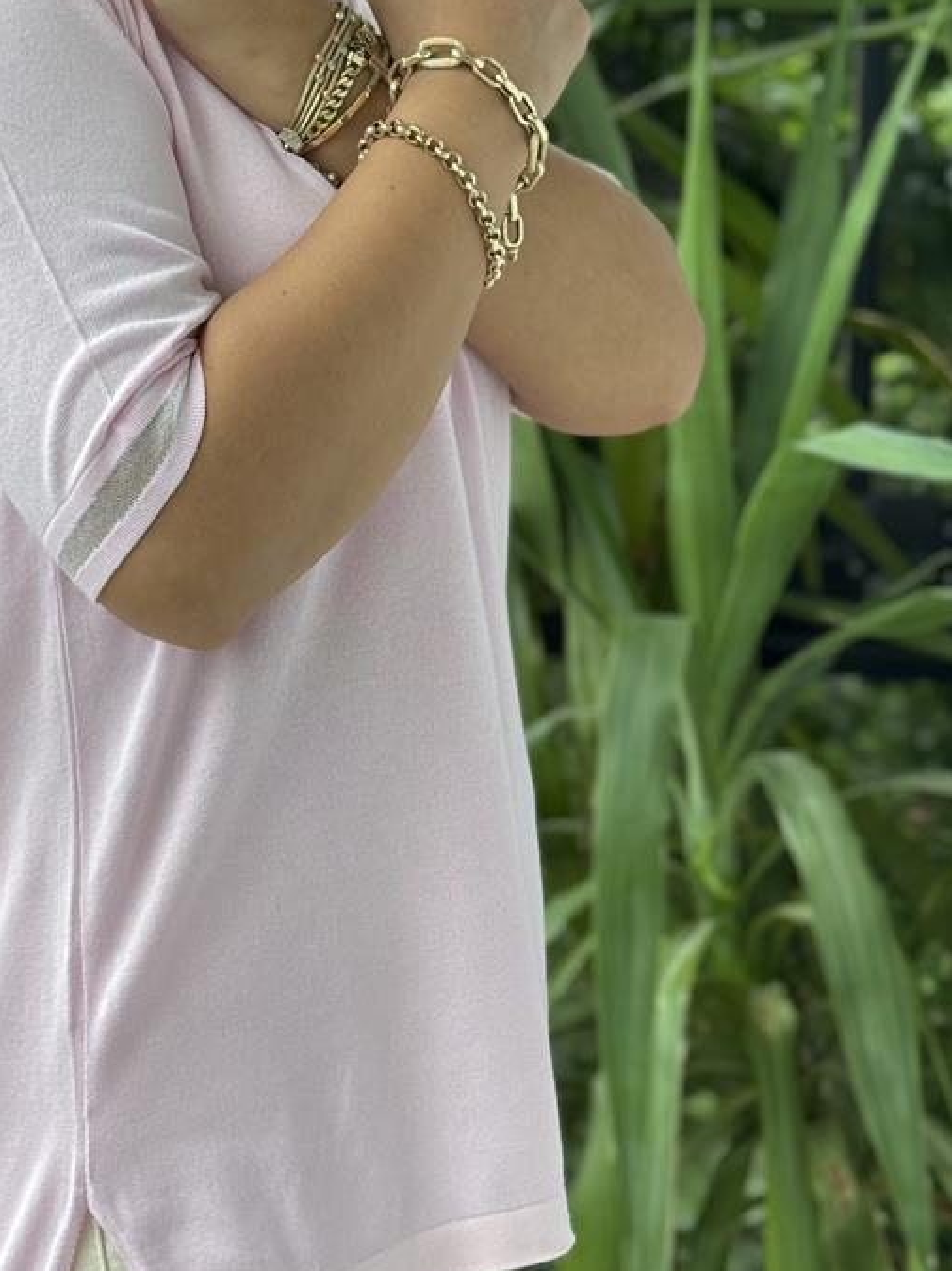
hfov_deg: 15.4
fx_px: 3486
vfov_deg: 20.6
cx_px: 124
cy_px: 376
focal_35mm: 95
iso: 64
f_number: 1.78
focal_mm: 6.76
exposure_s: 1/266
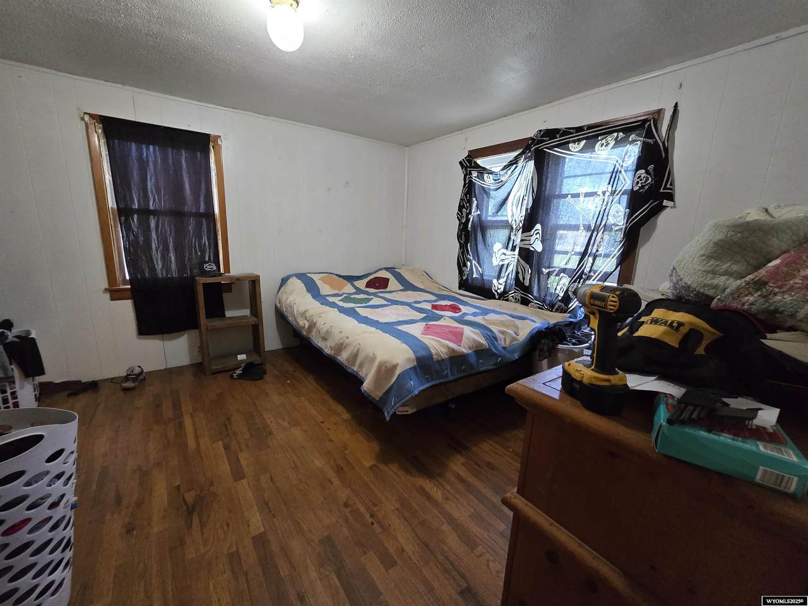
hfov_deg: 106.2
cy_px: 303
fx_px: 303
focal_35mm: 13
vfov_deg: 89.9
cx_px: 404
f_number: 2.2
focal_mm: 2.2
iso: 640
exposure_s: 1/60
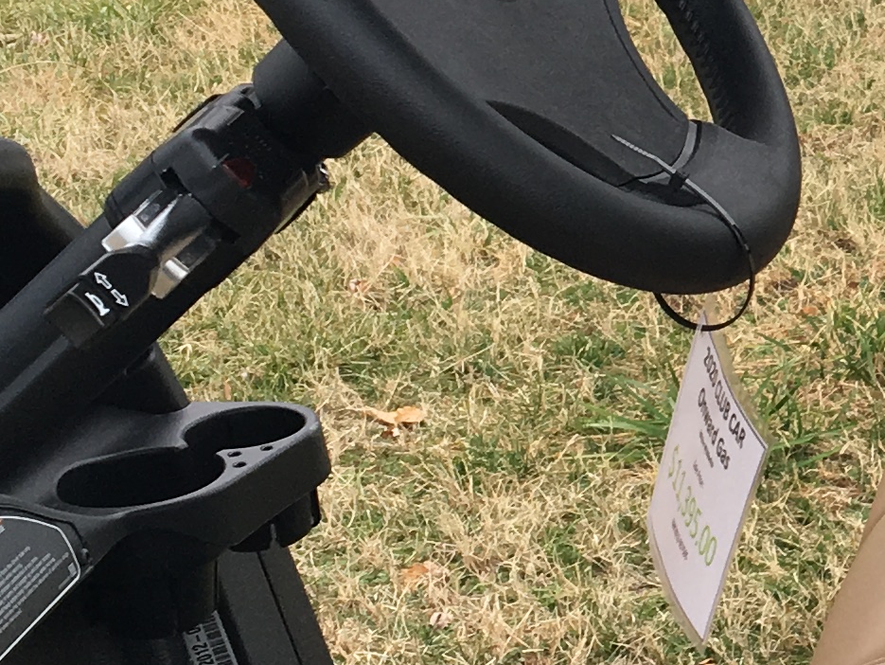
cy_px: 184
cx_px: 1090
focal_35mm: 125
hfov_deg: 15.2
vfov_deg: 11.8
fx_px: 3197
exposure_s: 1/120
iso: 25
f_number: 2.2
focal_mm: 4.15
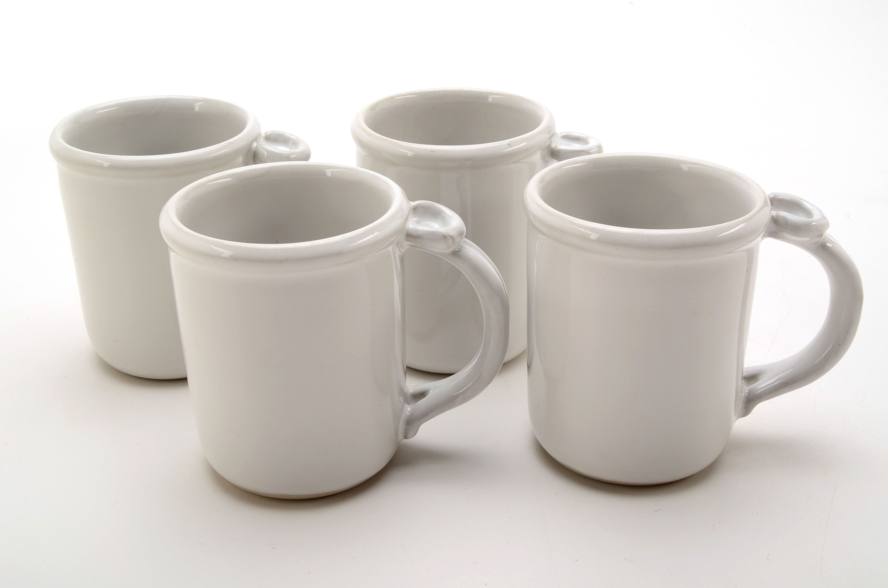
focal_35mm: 51
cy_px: 294
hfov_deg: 39.0
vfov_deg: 26.4
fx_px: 1255
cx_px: 444
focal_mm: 34
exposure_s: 1/200
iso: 100
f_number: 22
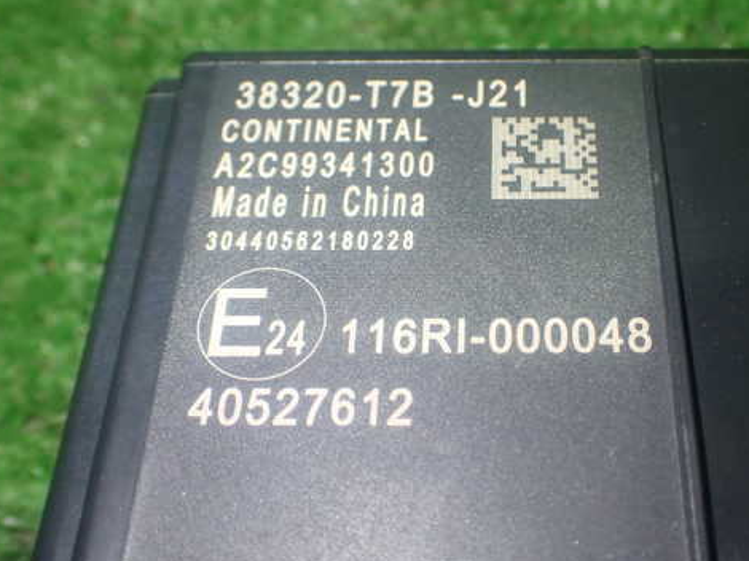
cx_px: 457
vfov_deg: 31.5
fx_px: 995
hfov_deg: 41.0
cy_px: 303
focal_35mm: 46
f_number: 2.5
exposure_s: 1/40
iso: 200
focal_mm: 6.37
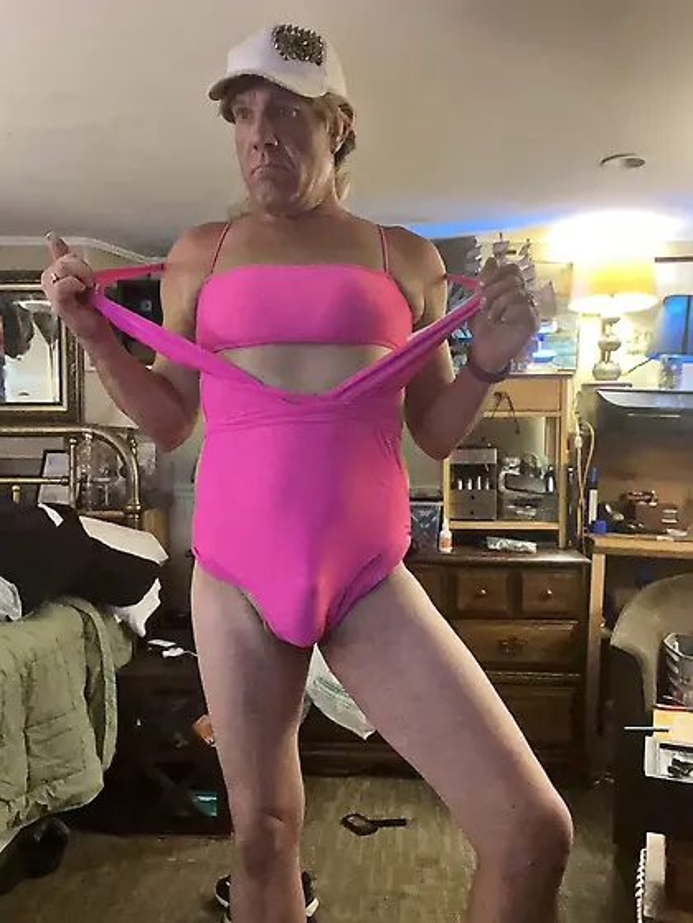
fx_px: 801
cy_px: 462
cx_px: 346
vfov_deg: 60.0
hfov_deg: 46.8
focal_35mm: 30
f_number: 2.2
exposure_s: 1/15
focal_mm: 2.71
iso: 800
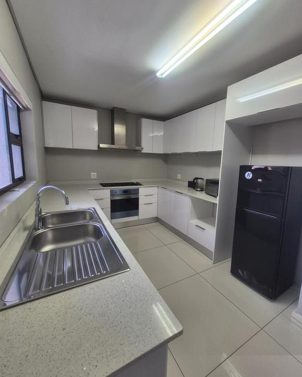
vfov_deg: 100.7
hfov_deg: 88.0
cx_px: 156
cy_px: 181
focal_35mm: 14
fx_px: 156
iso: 100
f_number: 2.2
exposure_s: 1/50
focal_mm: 1.74
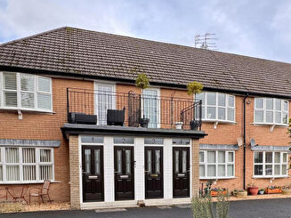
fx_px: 252
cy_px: 178
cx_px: 156
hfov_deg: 59.9
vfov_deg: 44.2
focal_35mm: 30
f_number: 2.2
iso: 40
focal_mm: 2.22
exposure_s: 1/181
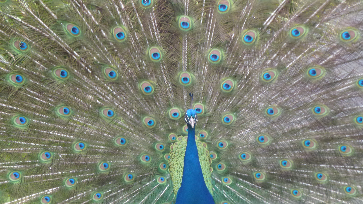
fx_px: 2455
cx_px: 181
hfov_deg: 8.5
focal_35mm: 255
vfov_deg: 4.8
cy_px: 108
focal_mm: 41.5
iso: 250
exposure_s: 1/100
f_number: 5.6
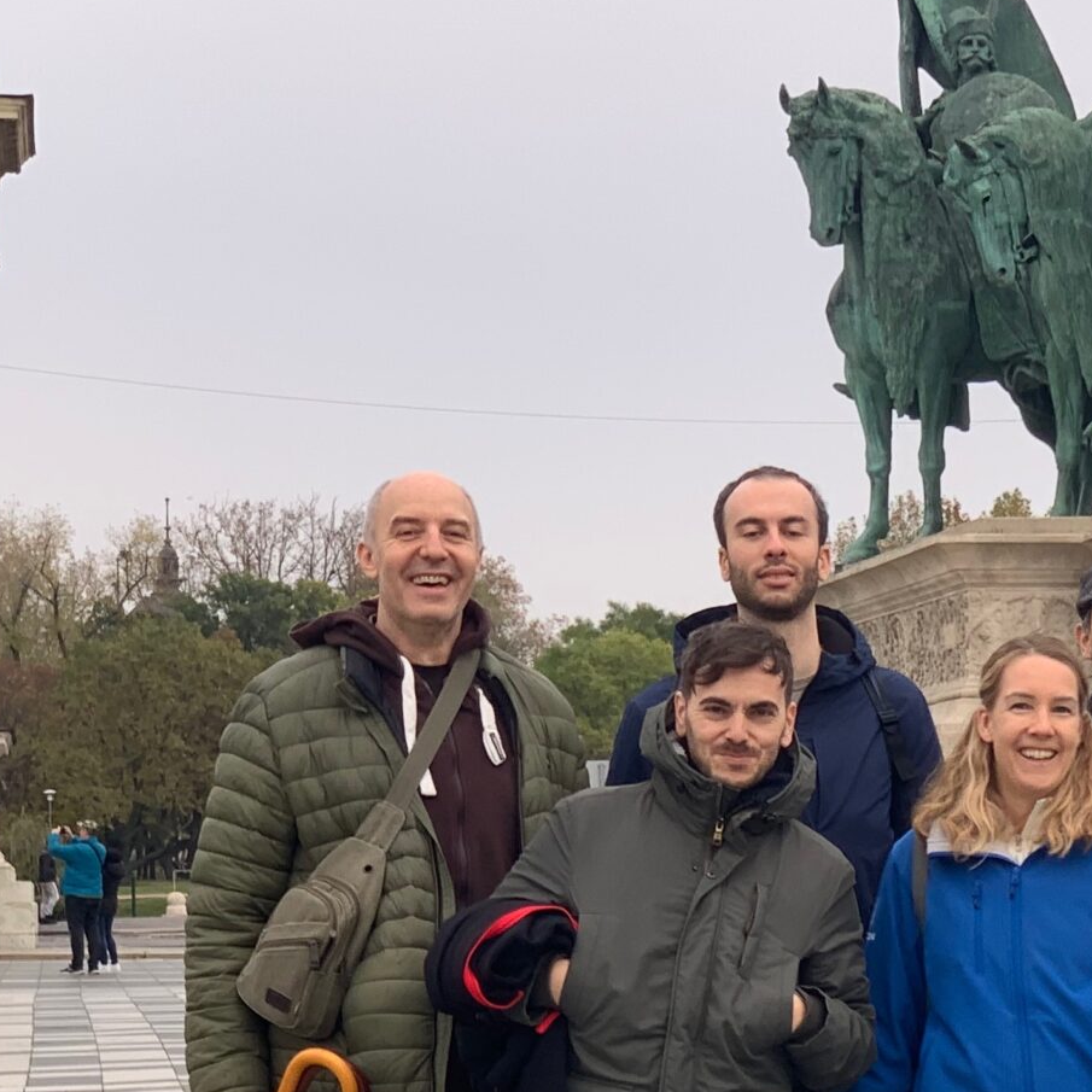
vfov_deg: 13.4
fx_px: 4640
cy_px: 870
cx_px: 1205
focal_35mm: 130
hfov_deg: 13.2
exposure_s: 1/62
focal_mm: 6
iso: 16
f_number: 2.4
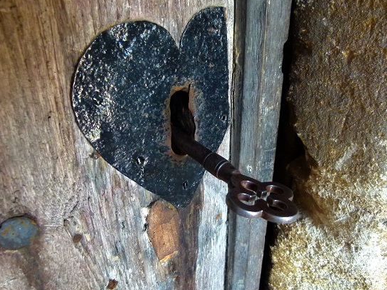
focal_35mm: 30
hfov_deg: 59.9
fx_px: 335
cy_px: 135
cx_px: 208
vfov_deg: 46.7
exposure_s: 1/40
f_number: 2.8
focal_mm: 4.5
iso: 400
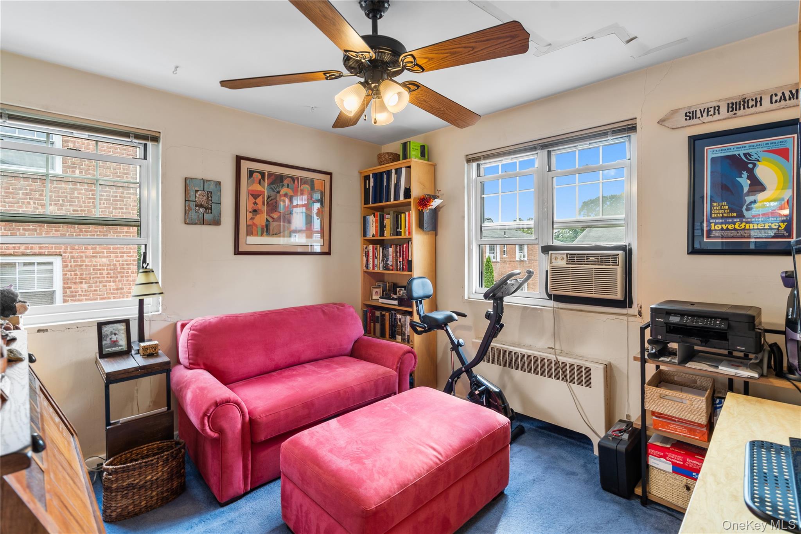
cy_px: 267
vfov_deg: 73.7
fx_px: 356
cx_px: 400
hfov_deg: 96.7
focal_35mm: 16
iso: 100
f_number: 8
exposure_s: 1/2
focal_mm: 16
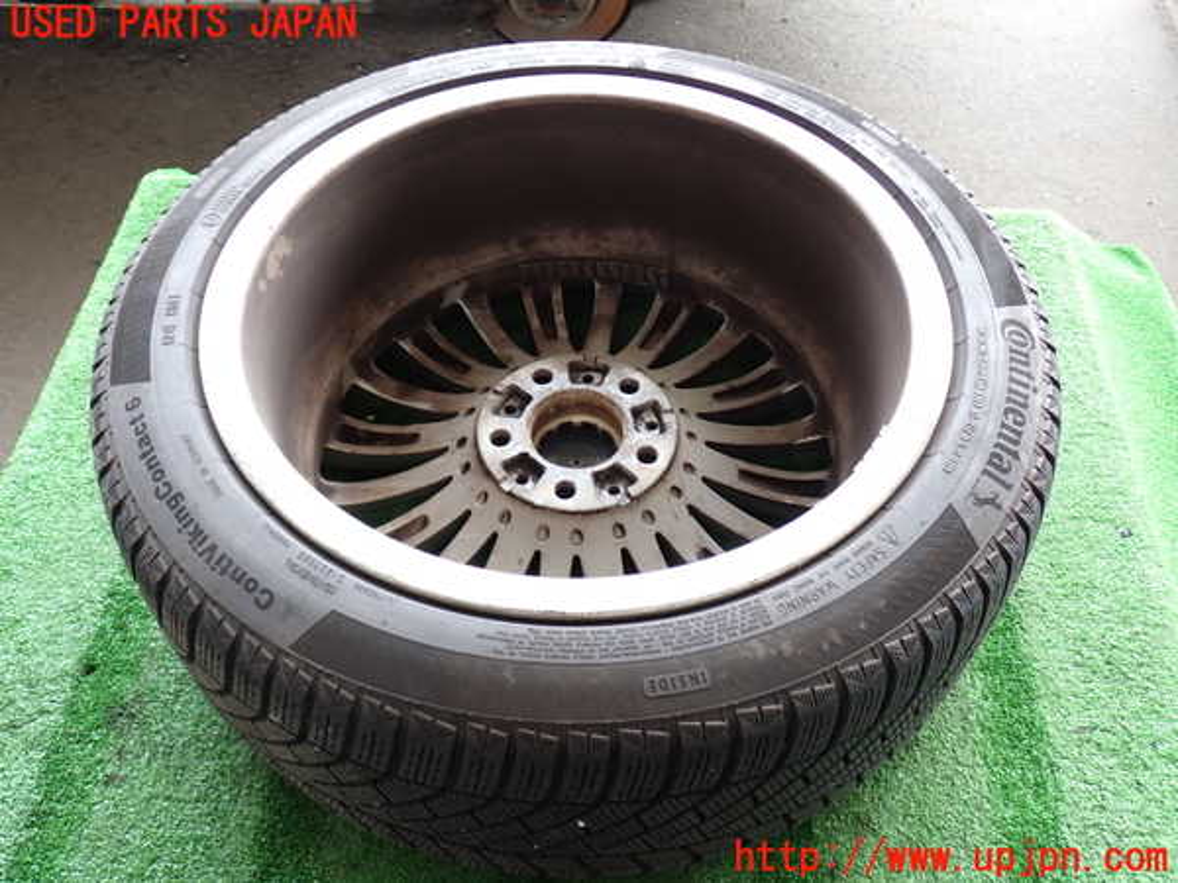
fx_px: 1089
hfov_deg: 56.8
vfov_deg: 44.2
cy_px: 442
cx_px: 589
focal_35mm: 32
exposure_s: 1/50
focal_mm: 5.79
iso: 200
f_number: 2.4
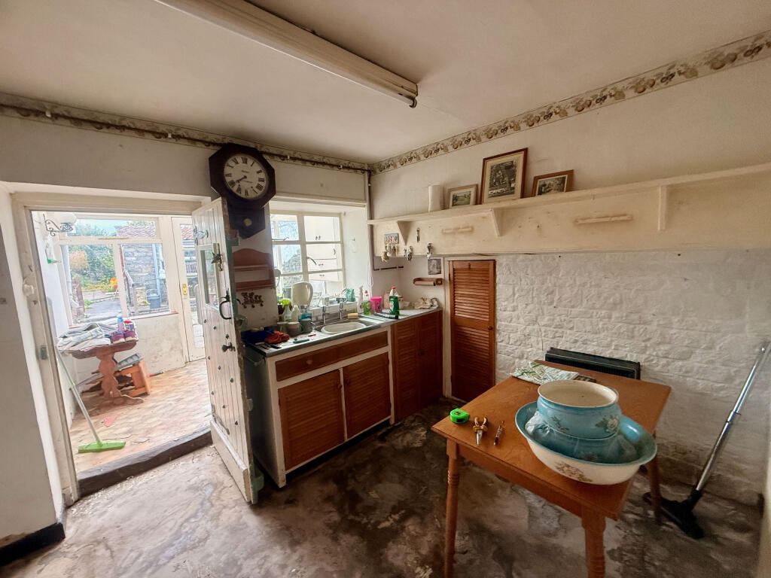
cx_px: 386
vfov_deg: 85.7
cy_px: 289
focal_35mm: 14
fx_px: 312
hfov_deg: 102.1
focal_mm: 2.22
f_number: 2.2
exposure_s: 1/99
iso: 250
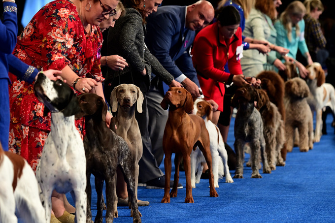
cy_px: 114
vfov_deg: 5.7
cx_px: 148
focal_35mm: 241
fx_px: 2242
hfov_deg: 8.5
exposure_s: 1/125
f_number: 5.3
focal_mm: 210
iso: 2500
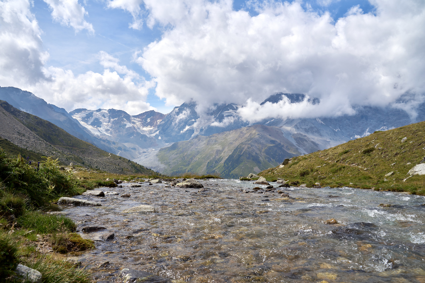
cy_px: 142
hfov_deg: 65.5
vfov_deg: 46.4
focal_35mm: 28
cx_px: 212
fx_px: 331
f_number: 11
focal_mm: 28
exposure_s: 1/160
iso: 100
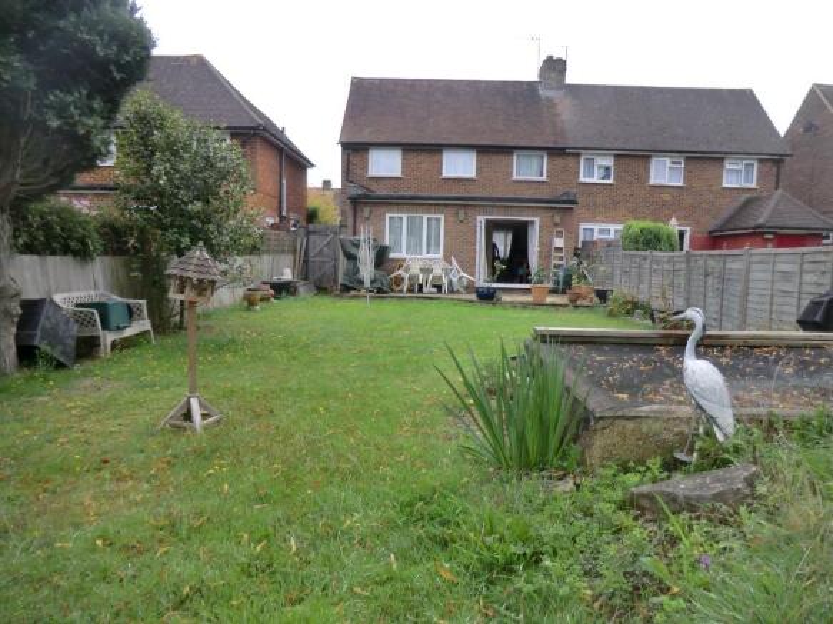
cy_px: 312
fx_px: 577
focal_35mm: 24
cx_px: 416
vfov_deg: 56.8
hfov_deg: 71.6
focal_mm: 4.3
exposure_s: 1/160
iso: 64
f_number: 3.2
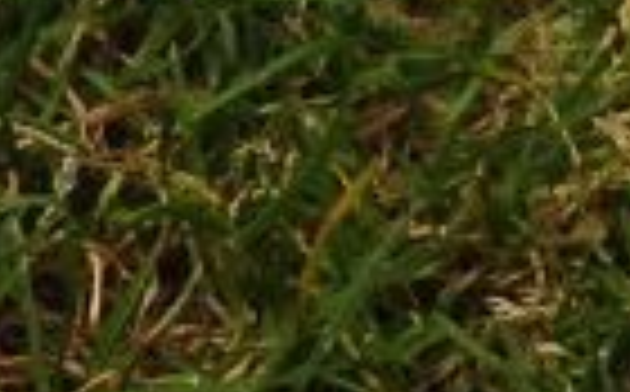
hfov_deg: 2.3
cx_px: -1246
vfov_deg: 1.5
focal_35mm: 893
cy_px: -428
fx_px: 15308
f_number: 7.1
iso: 100
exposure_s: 1/125
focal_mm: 20.6
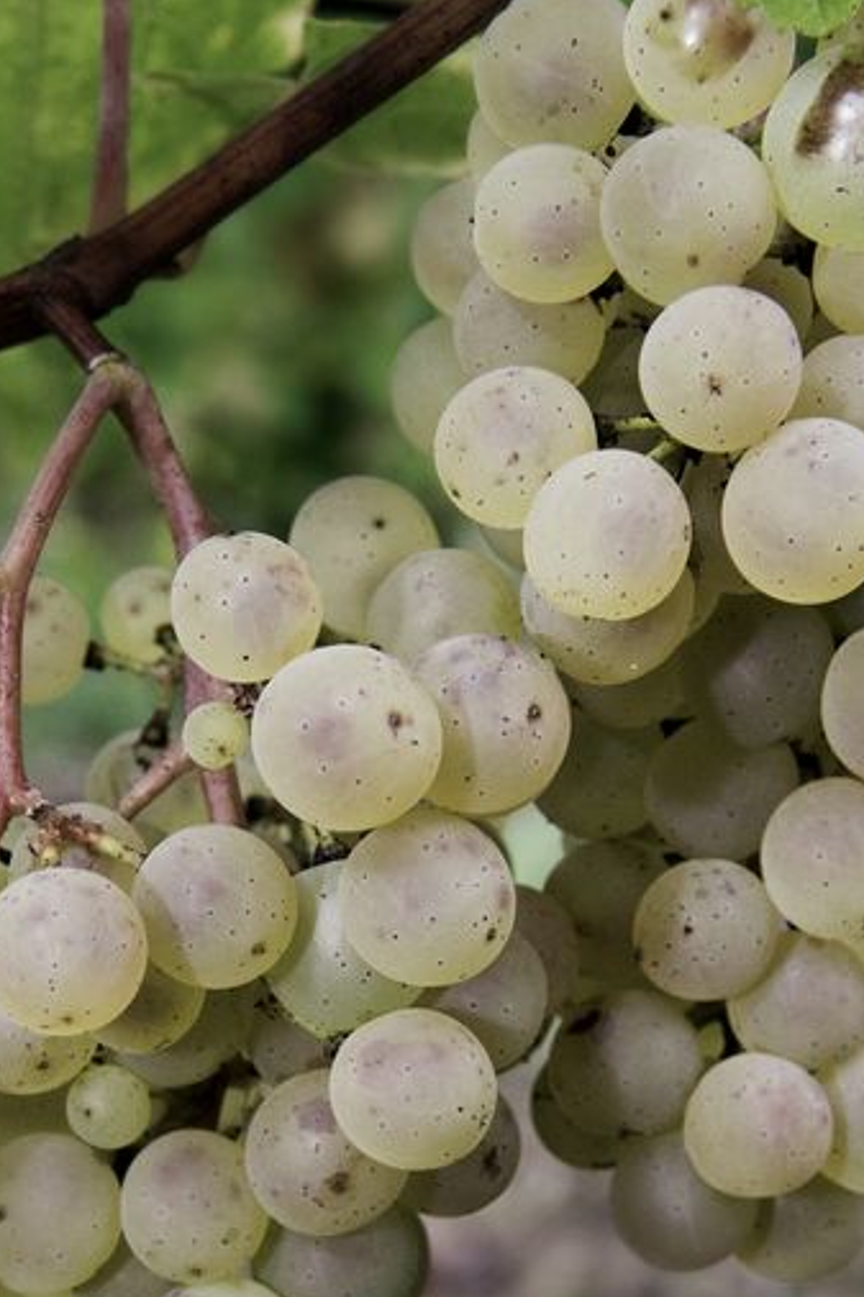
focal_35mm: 91
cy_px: 879
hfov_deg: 15.0
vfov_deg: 22.3
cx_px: 505
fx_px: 3278
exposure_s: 1/500
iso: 1000
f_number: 8
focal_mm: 36
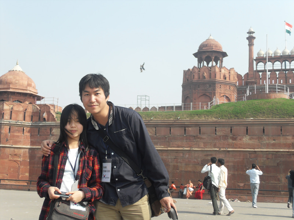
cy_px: 110
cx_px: 147
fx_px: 467
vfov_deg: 26.6
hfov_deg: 34.9
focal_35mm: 55
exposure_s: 1/90
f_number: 10.2
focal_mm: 11.8
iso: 80
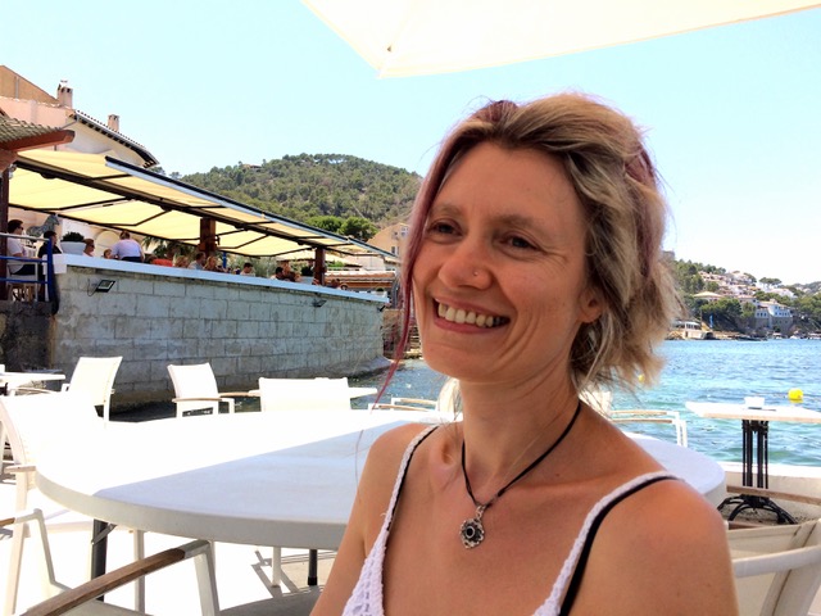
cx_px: 410
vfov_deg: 48.2
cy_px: 308
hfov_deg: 61.7
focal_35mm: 29
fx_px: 688
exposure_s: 1/1368
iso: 32
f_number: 2.2
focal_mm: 4.15
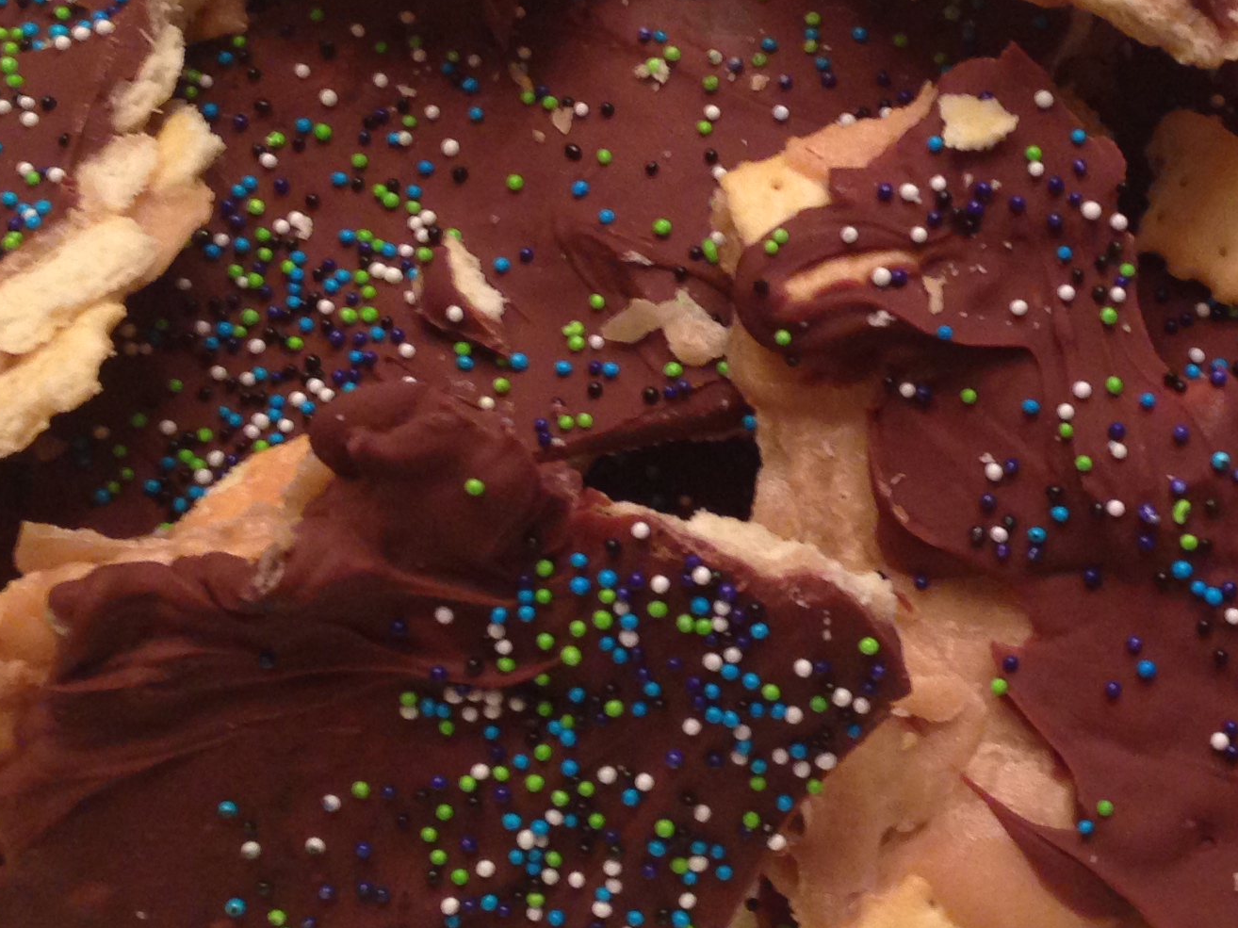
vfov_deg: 18.0
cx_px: 937
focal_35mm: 82
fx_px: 2932
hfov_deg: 23.6
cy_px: 334
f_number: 2.4
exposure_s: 1/20
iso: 160
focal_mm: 4.12
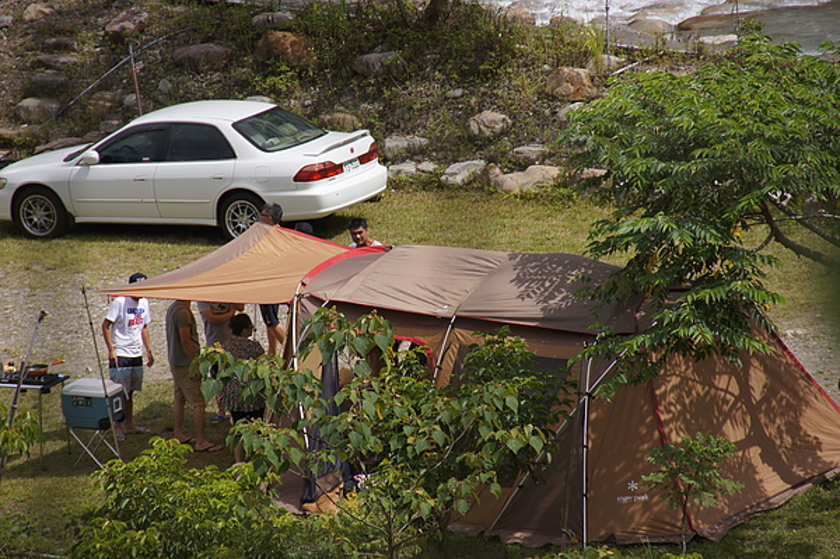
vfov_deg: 4.6
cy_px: 280
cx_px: 420
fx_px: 6994
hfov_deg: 6.9
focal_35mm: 300
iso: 100
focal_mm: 200
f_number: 8
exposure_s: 1/500
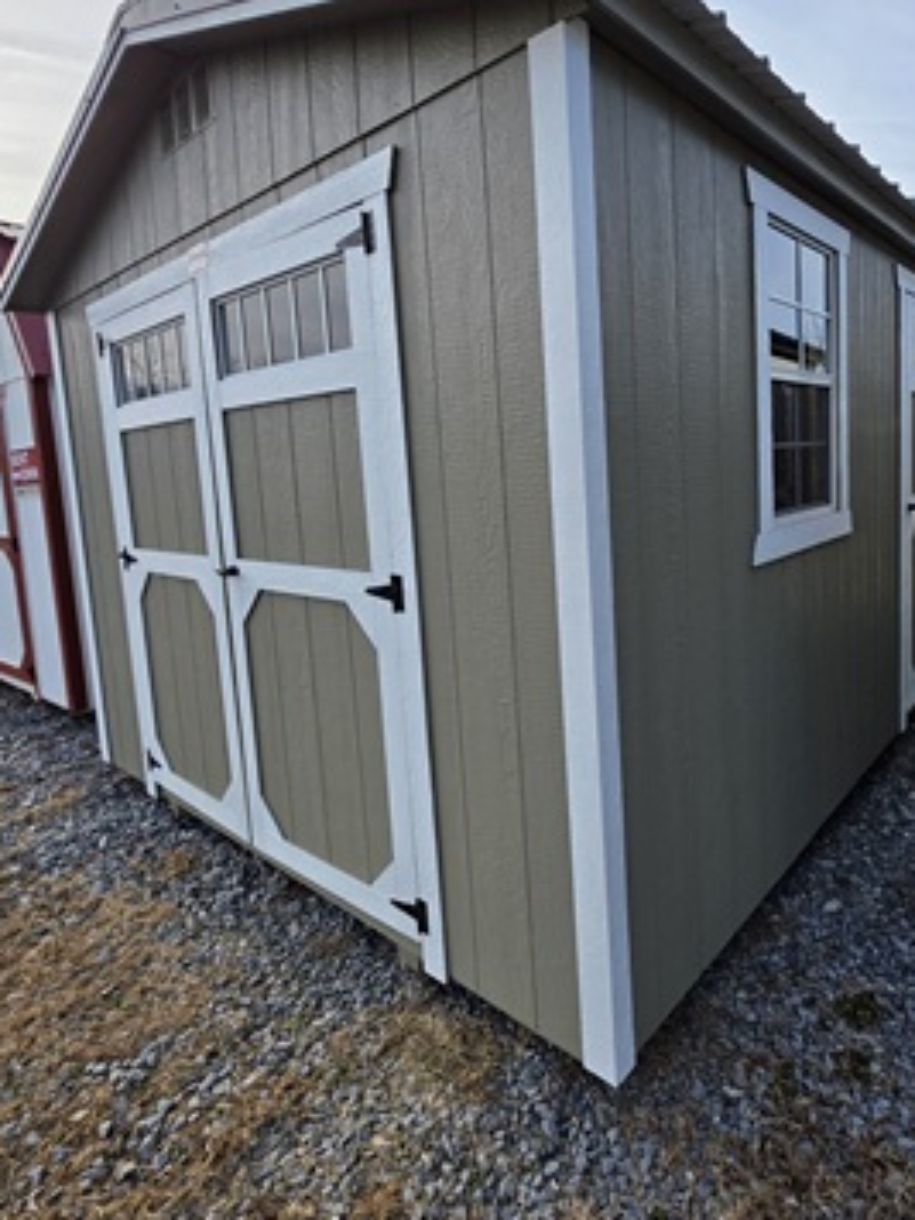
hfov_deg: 68.2
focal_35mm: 19
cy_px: 535
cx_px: 535
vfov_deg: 84.3
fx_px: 670
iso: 40
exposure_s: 1/1723
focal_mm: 2.2
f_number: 1.9
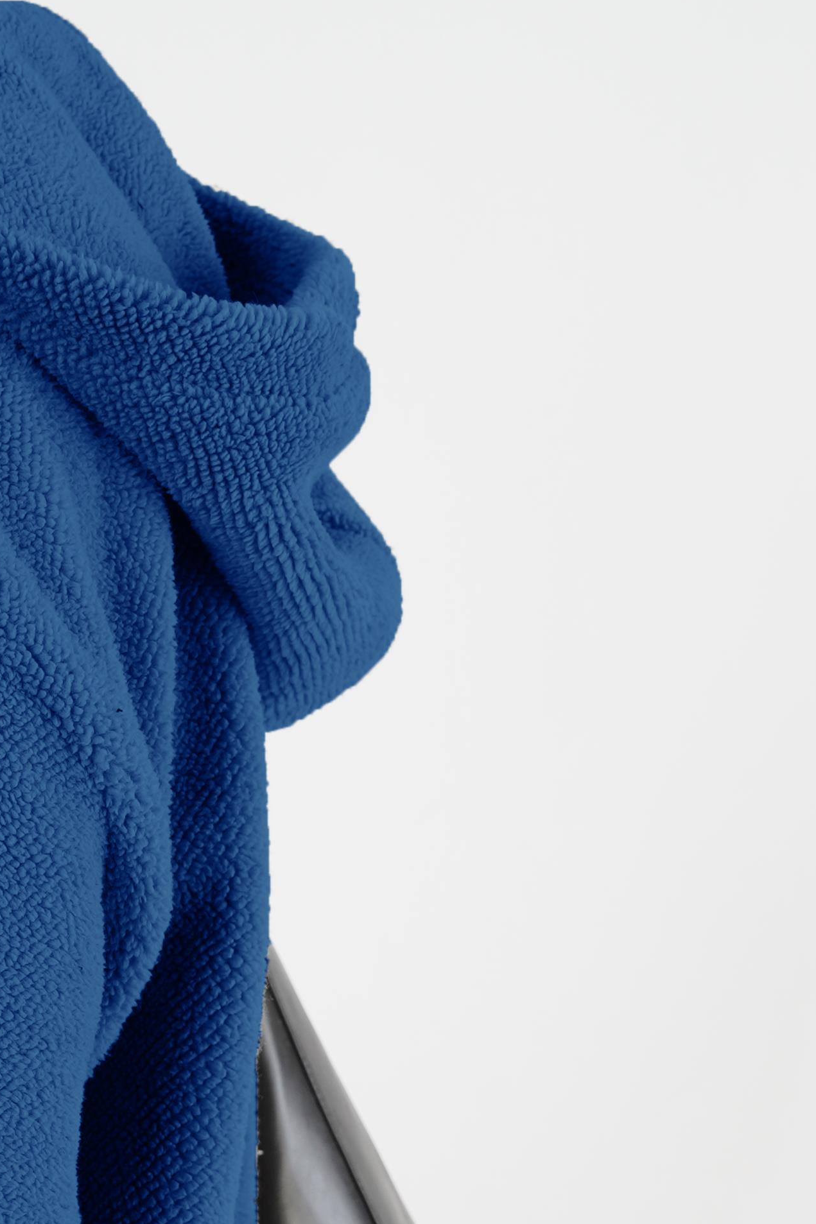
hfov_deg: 12.6
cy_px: 984
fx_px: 3638
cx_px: -17
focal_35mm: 107
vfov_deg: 18.9
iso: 200
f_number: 8
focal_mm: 34
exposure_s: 1/160
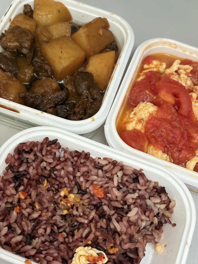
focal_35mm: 52
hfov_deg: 28.0
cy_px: 132
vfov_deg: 36.8
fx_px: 397
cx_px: 99
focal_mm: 5.96
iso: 160
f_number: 1.6
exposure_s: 1/33
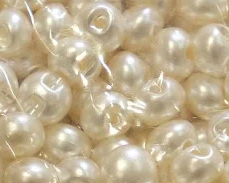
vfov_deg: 5.6
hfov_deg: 7.1
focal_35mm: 273
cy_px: 215
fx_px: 1851
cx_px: 55
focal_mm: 55
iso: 200
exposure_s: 1/150
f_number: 5
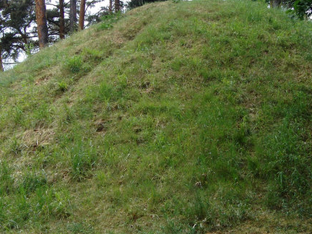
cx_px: 196
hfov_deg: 22.4
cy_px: 110
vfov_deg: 17.0
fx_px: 784
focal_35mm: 87
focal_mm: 10.1
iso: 100
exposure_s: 1/250
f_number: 3.4
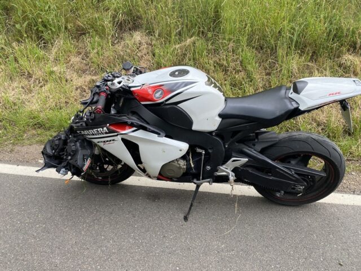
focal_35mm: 26
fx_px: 271
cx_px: 180
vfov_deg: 53.1
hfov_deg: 67.3
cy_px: 136
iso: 32
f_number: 1.8
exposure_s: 1/360
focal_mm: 4.25
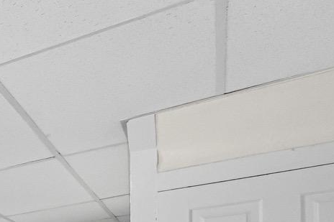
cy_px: 343
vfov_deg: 21.1
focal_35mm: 53
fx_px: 492
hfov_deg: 22.0
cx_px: -273
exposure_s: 1/60
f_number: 9
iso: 2500
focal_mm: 12
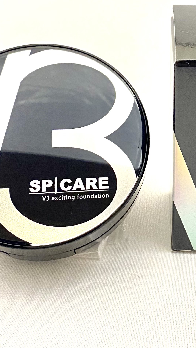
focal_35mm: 60
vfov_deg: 34.5
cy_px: 109
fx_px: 554
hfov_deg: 19.5
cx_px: 193
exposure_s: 1/60
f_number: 1.8
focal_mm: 4.25
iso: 320
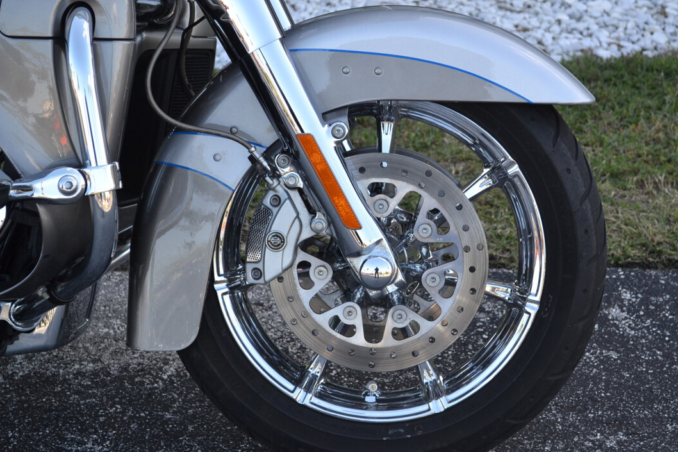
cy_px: 229
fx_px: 1442
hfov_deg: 26.4
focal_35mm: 77
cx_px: 381
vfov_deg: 17.8
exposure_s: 1/125
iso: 180
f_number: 5.6
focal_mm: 45
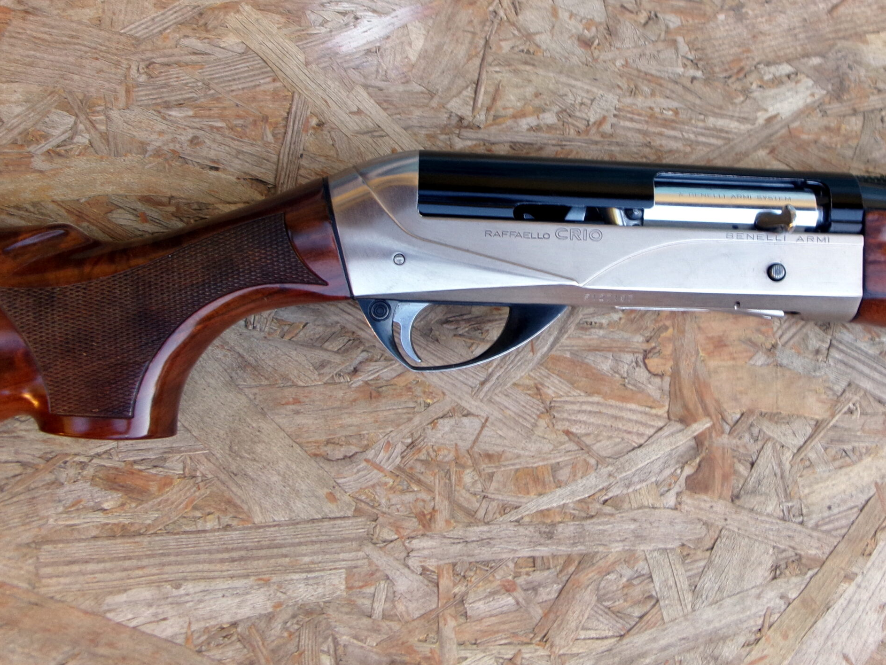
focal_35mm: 38
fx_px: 973
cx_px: 562
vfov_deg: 37.7
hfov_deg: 48.4
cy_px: 289
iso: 100
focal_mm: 5.1
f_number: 3.9
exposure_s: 1/34
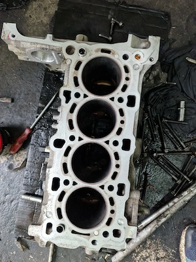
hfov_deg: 58.9
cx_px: 98
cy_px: 131
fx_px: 174
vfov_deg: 73.9
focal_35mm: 23
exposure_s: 1/50
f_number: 1.8
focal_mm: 6.4
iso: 200
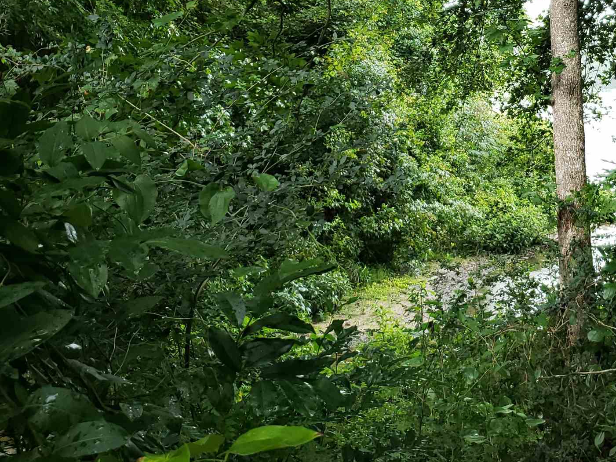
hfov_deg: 32.6
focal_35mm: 57
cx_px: 514
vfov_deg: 25.3
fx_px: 1014
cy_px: 107
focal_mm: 4.3
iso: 80
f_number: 1.5
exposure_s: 1/60
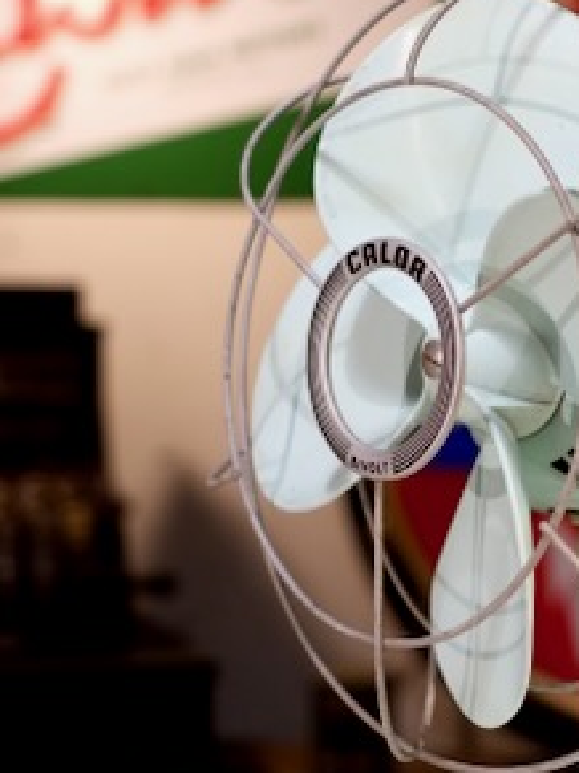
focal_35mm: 105
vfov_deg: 18.7
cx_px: 529
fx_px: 2343
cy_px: 311
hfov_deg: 13.9
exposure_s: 1/250
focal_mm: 35
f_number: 2.2
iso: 1250
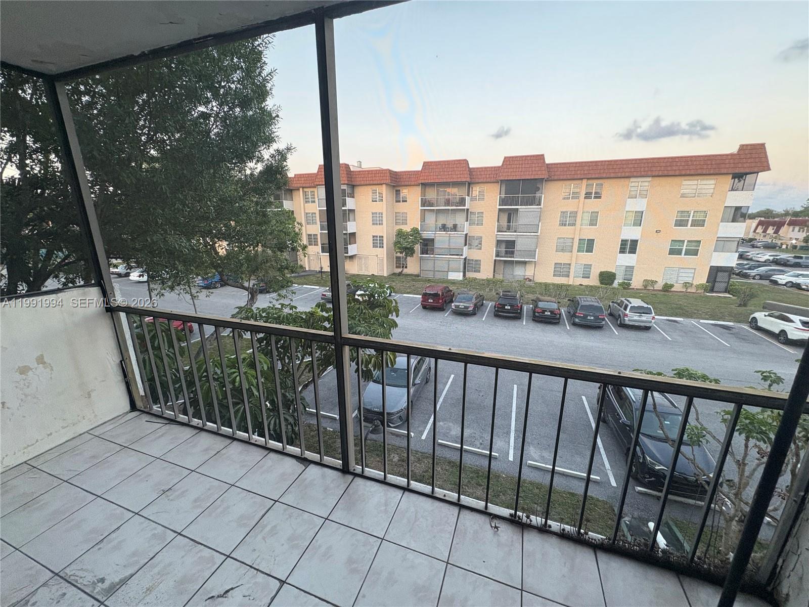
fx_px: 327
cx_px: 404
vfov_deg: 85.7
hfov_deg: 102.1
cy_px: 304
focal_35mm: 14
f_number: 2.2
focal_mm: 2.22
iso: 250
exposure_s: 1/60
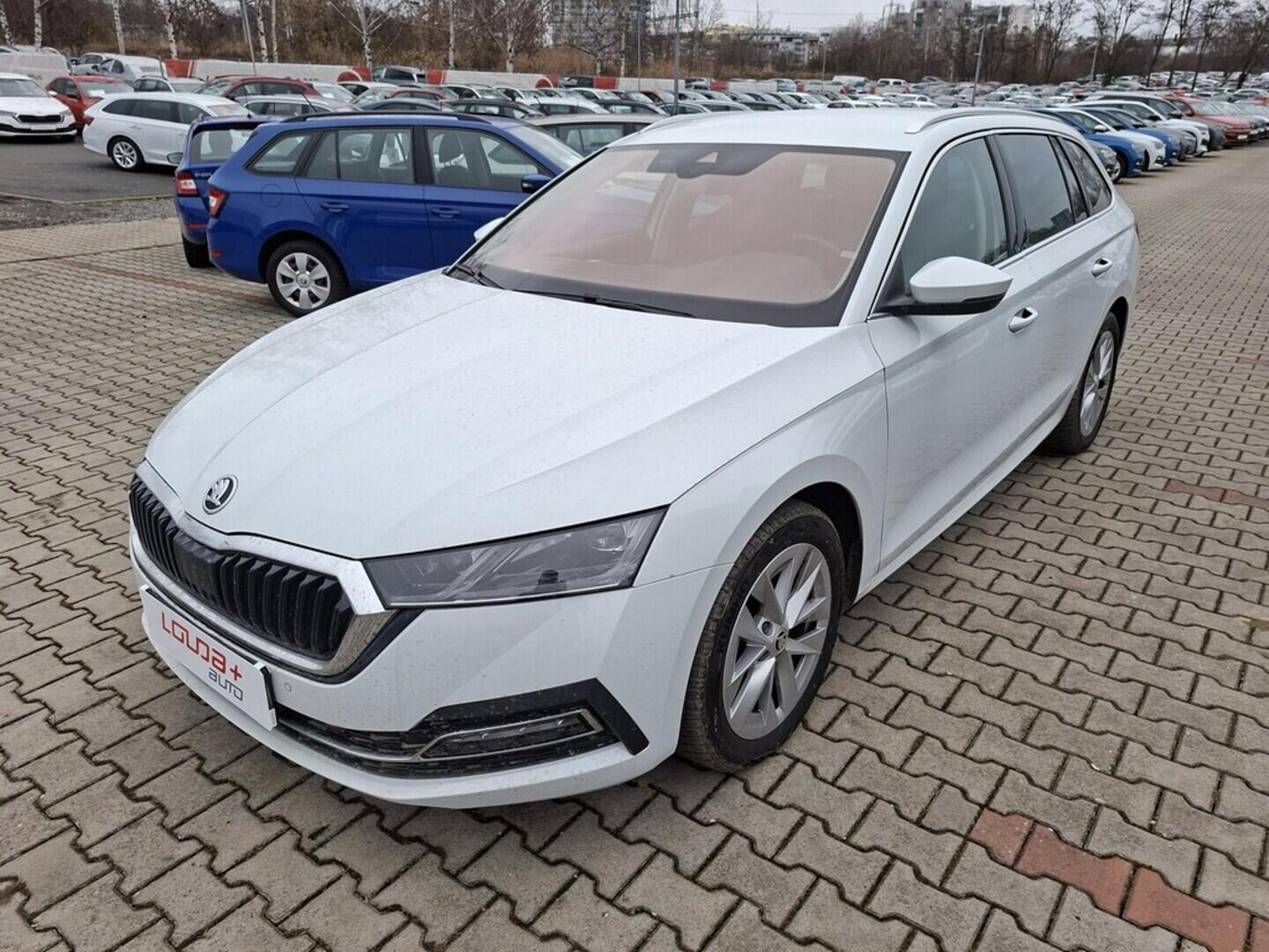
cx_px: 634
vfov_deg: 58.9
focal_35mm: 23
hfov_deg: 73.9
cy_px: 476
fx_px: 843
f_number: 1.8
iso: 50
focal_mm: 5.54
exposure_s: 1/100
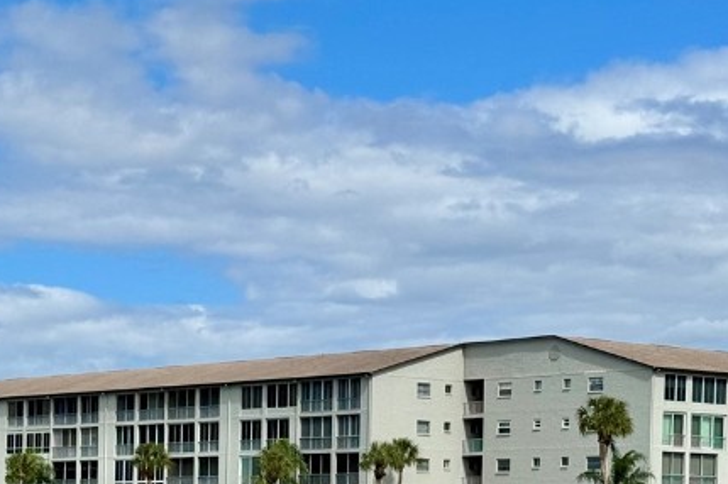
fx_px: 2405
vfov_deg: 11.3
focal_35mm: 119
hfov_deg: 17.1
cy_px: 569
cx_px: 139
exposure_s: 1/7092
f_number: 1.78
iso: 64
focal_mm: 6.76
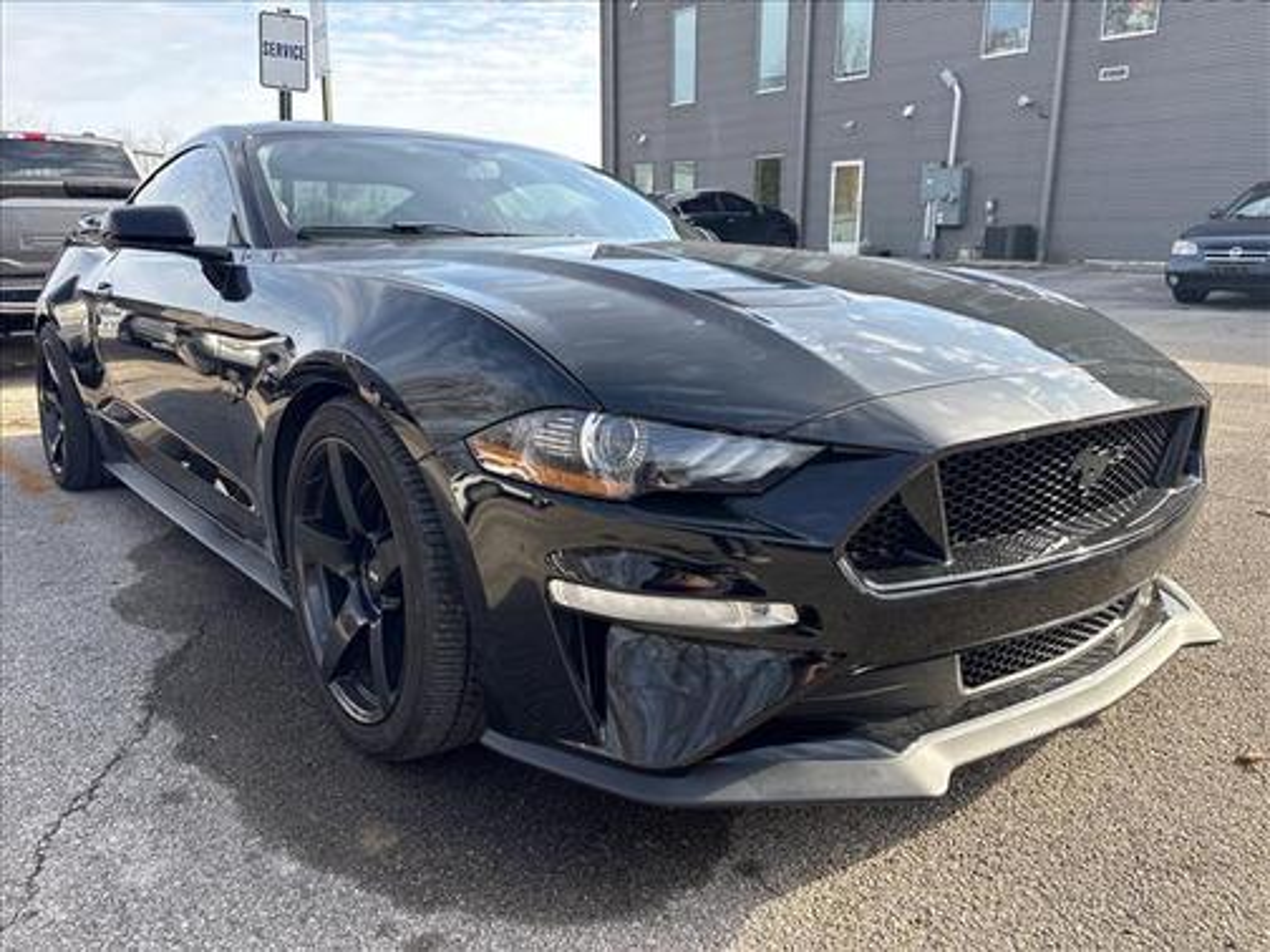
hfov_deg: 67.3
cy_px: 476
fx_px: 954
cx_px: 635
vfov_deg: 53.1
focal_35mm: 26
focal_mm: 5.96
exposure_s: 1/782
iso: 64
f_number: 1.6
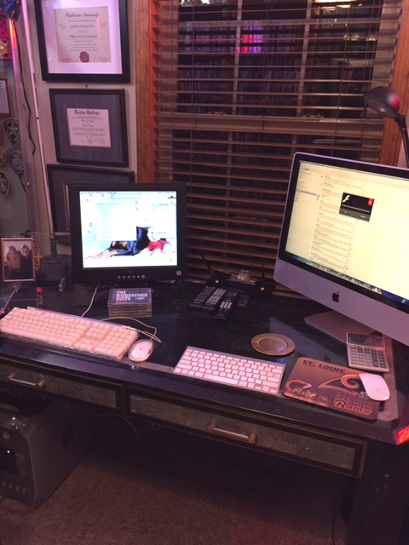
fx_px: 457
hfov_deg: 48.2
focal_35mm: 29
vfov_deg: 61.7
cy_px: 272
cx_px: 204
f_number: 2.2
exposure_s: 1/30
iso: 125
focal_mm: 4.15
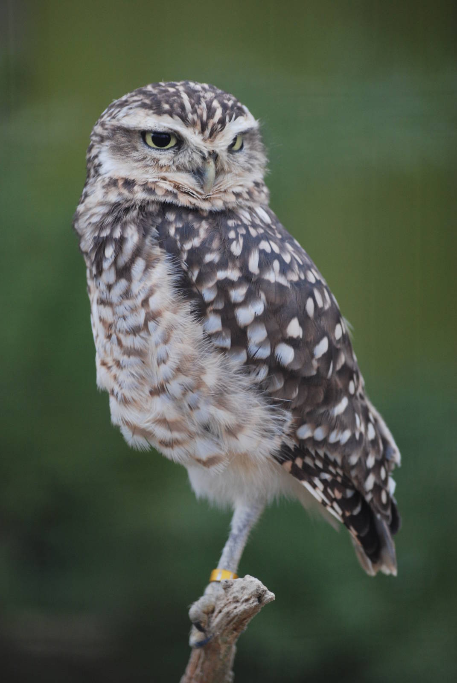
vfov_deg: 9.1
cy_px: 342
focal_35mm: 225
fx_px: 4272
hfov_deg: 6.1
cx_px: 228
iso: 400
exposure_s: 1/125
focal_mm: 150
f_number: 4.5
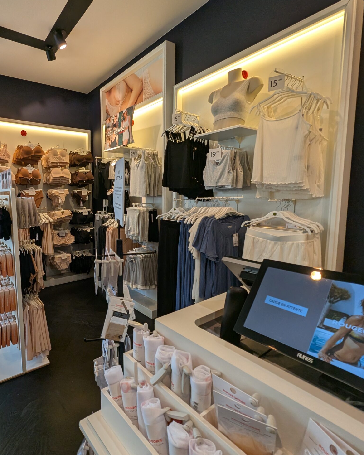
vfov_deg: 89.6
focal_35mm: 17
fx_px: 229
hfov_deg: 73.6
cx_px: 109
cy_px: 226
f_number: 2.2
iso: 120
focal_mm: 1.95
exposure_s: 1/151
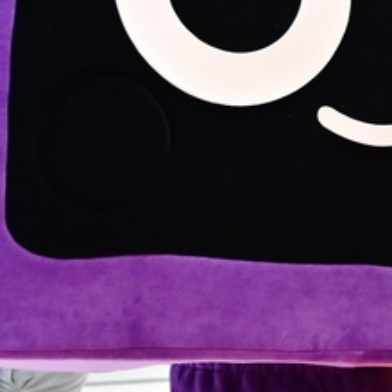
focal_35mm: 170
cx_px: 641
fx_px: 2178
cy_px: -30
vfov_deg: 10.2
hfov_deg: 9.9
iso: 2200
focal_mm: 29
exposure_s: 1/350
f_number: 4
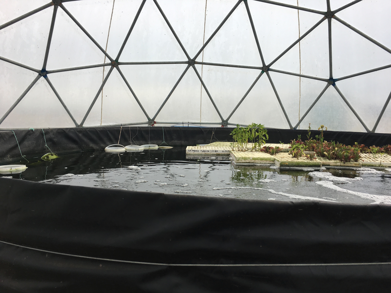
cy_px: 146
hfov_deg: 61.7
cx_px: 196
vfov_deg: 48.2
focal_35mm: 29
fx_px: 328
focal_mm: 4.15
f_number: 2.2
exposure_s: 1/1425
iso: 25
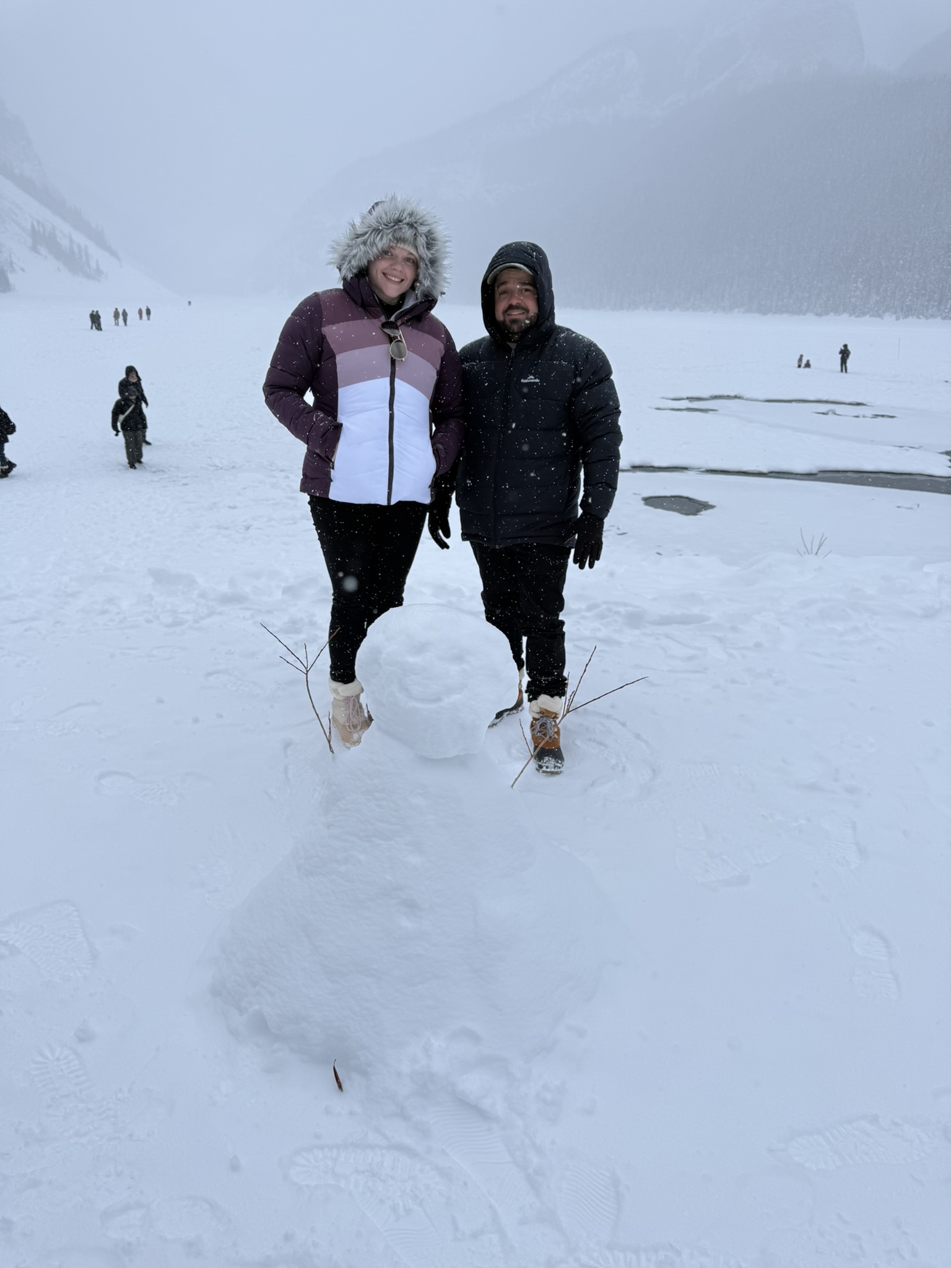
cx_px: 476
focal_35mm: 24
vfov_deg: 71.6
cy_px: 634
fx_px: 879
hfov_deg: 56.8
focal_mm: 6.76
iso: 80
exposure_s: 1/955
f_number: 1.78
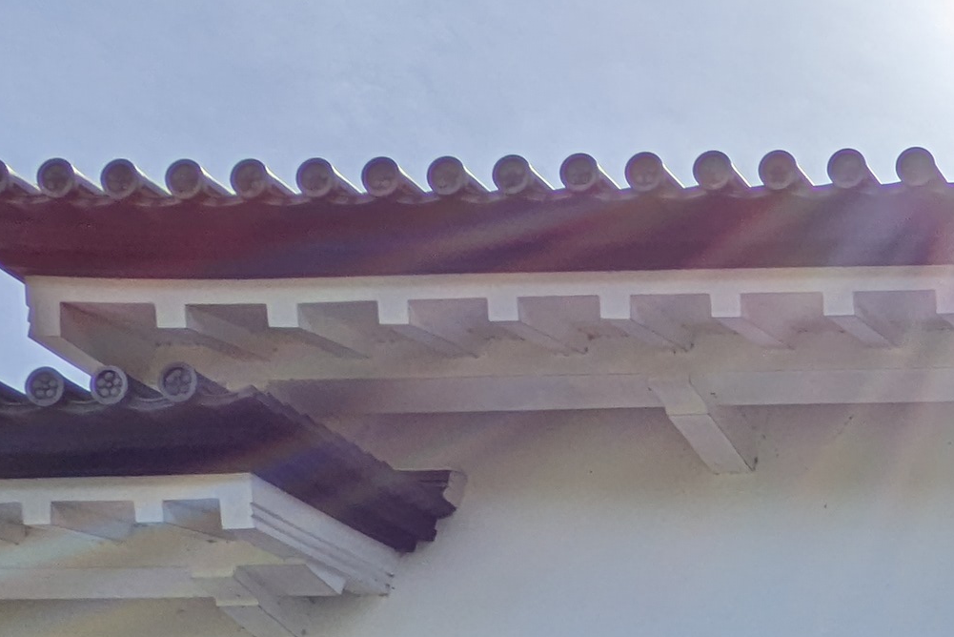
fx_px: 1776
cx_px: 1667
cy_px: 1127
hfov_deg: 21.3
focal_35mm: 67
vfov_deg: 17.0
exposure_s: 1/2604
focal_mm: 2.22
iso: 22
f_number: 2.2
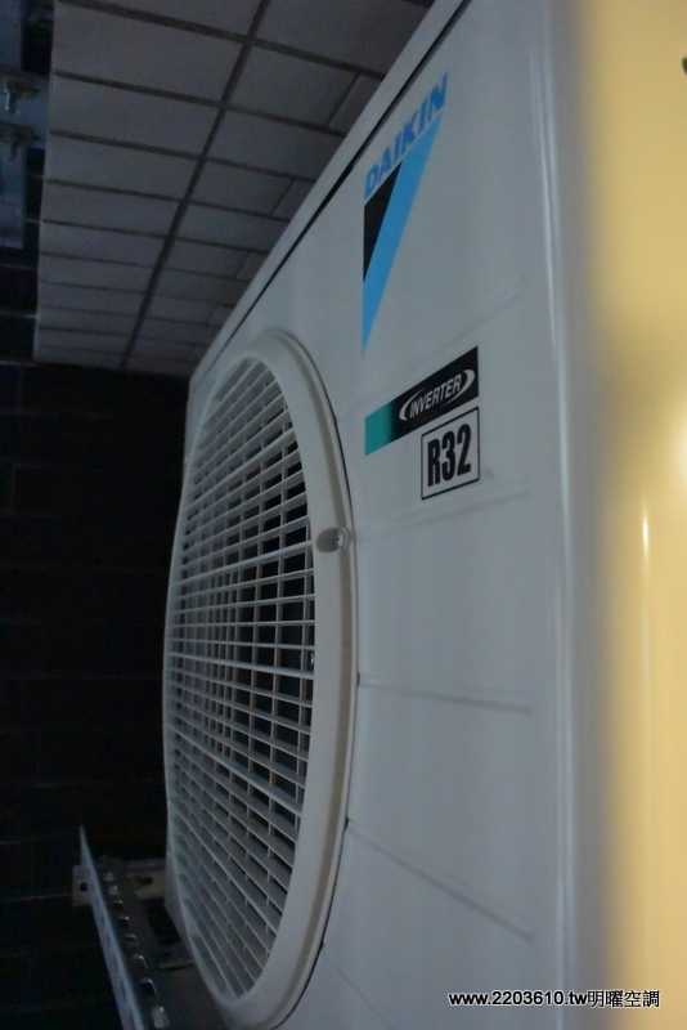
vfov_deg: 67.4
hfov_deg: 48.0
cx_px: 344
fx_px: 772
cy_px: 515
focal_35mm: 27
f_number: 3.5
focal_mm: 10
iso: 6400
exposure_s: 1/20
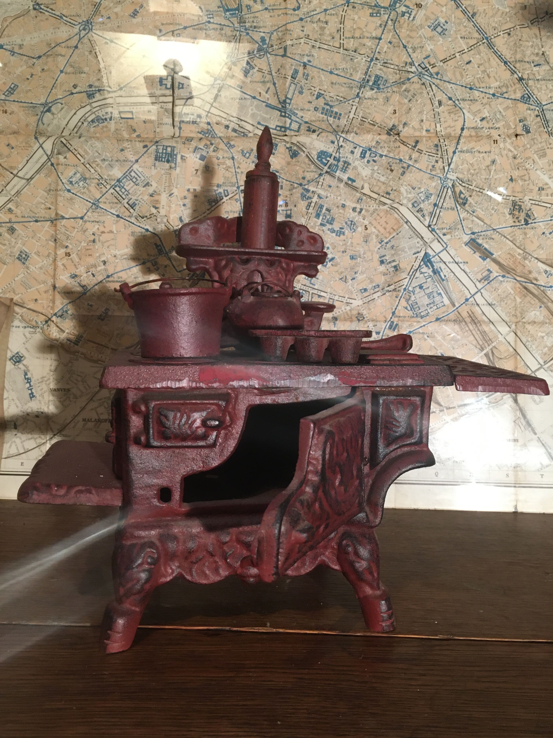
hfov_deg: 48.2
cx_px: 276
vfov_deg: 61.7
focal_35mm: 29
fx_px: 618
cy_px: 369
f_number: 2.2
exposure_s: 1/33
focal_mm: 4.15
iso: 200
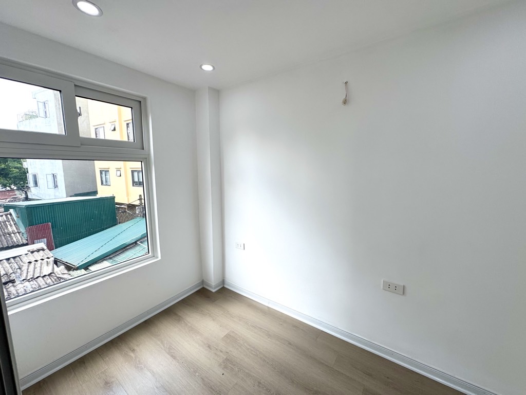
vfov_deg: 85.7
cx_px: 263
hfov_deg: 102.1
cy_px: 198
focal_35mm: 14
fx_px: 213
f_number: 2.2
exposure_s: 1/320
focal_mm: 2.22
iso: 40
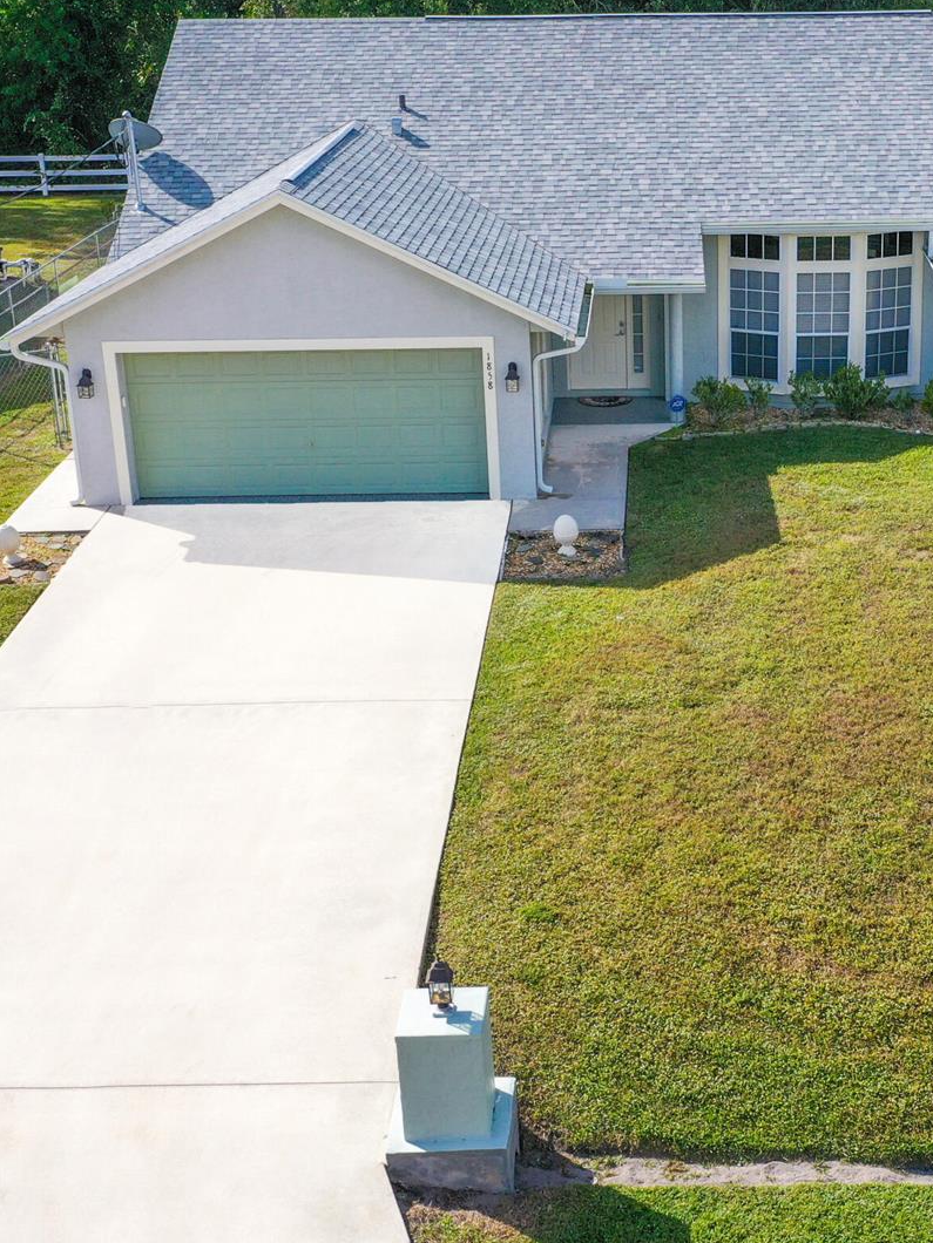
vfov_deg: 36.8
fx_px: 1869
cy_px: 599
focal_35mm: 52
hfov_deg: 27.7
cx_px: 692
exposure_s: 1/500
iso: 100
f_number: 5.6
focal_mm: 10.26
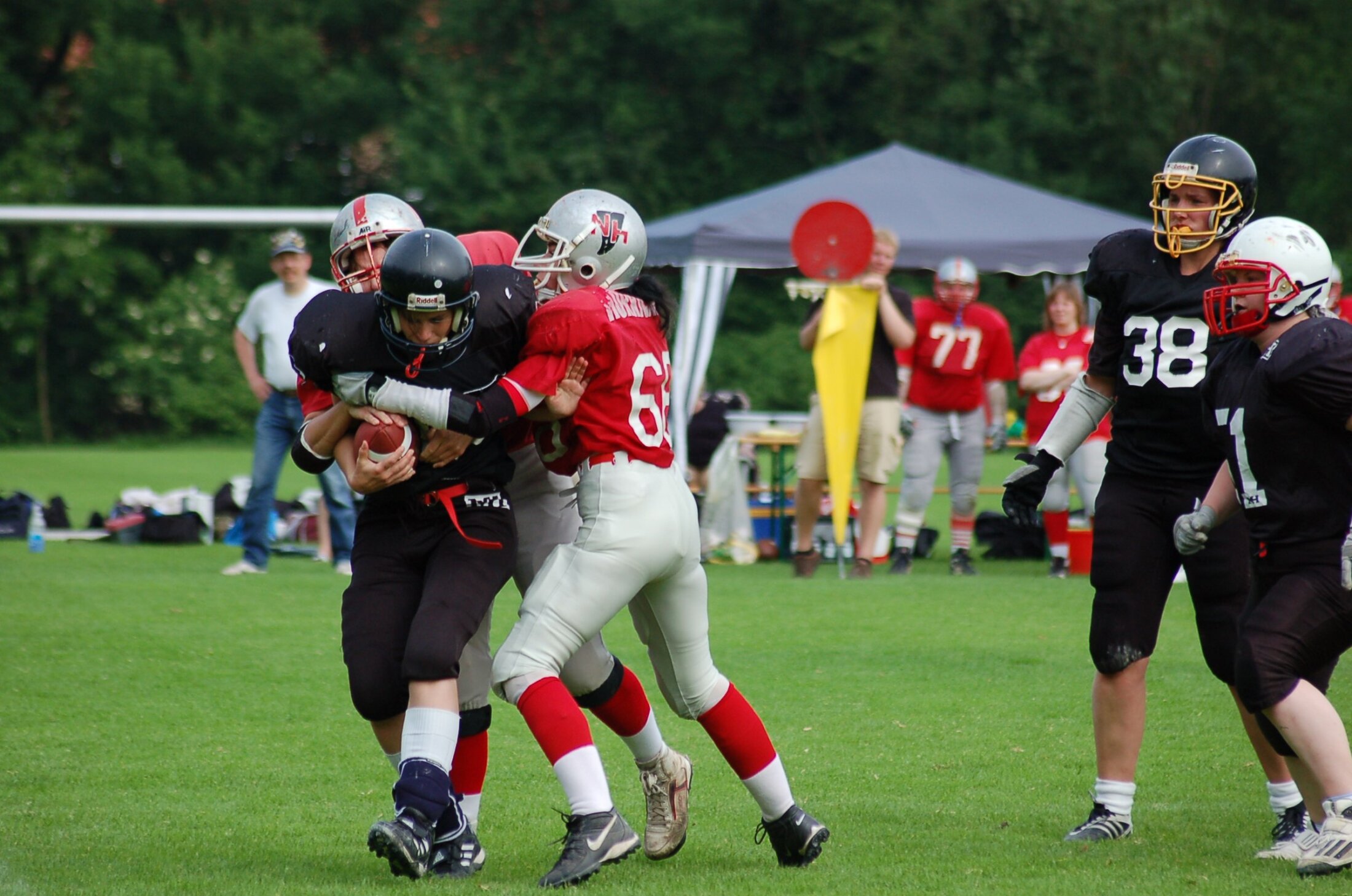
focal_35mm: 255
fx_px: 9559
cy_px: 448
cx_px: 676
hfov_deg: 8.1
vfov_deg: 5.4
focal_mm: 170
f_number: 4.8
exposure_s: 1/1000
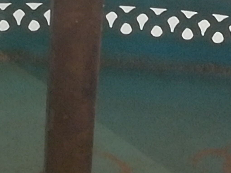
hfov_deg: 7.1
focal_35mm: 280
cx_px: 58
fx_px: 1869
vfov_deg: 5.3
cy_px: 243
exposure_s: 1/20
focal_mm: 3.83
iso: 500
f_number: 2.2
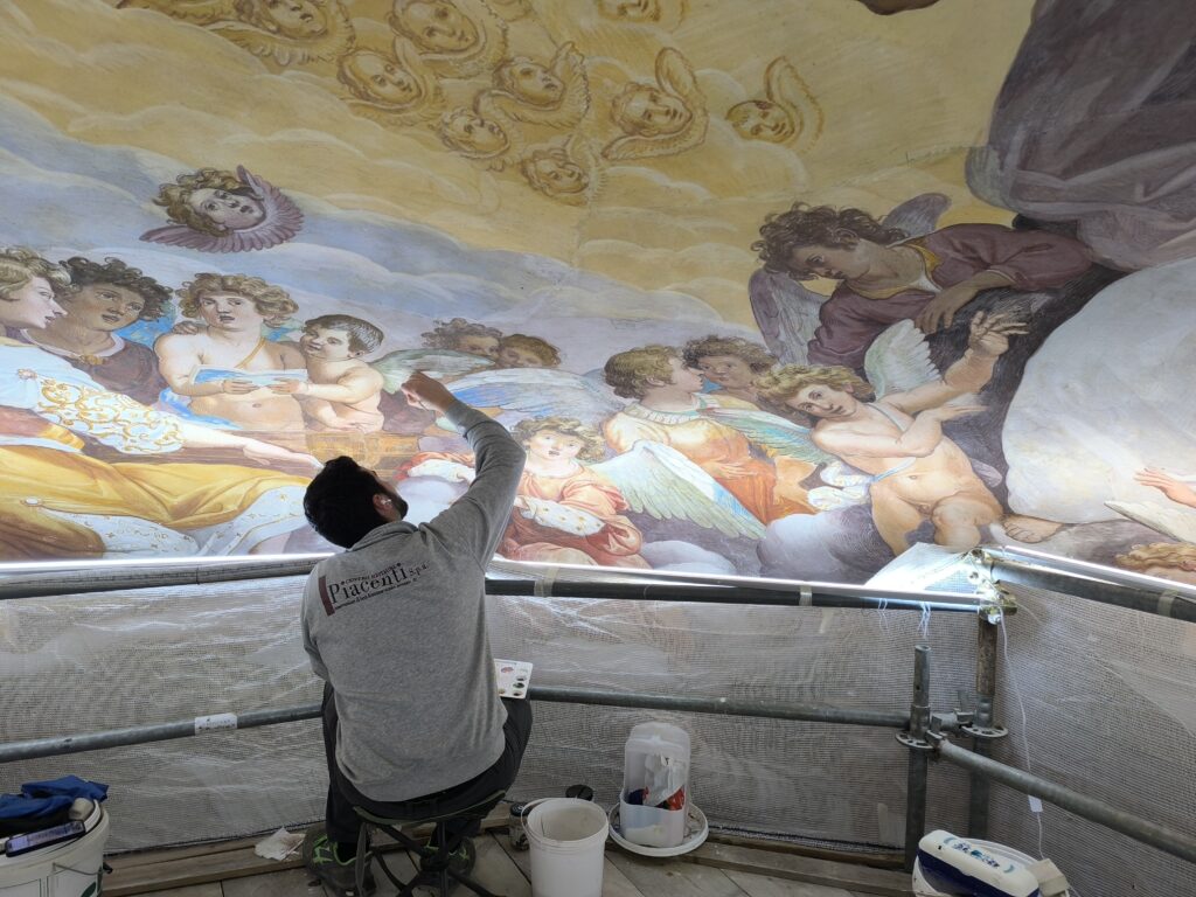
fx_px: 795
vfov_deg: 58.9
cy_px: 448
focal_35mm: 23
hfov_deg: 73.9
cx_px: 598
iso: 320
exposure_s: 1/100
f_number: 1.65
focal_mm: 6.14
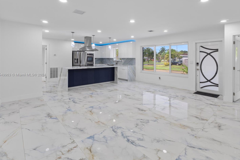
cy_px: 75
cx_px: 127
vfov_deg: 68.3
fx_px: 118
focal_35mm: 18
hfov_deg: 90.9
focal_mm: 10.4
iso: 100
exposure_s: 1/2.5
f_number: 10
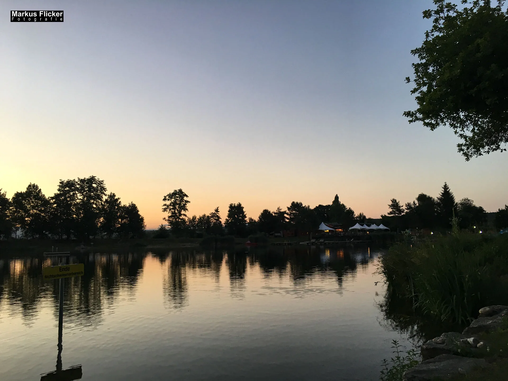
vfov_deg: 48.2
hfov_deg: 61.7
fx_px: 426
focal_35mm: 29
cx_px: 254
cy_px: 190
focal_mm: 4.15
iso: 25
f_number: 2.2
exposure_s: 1/35
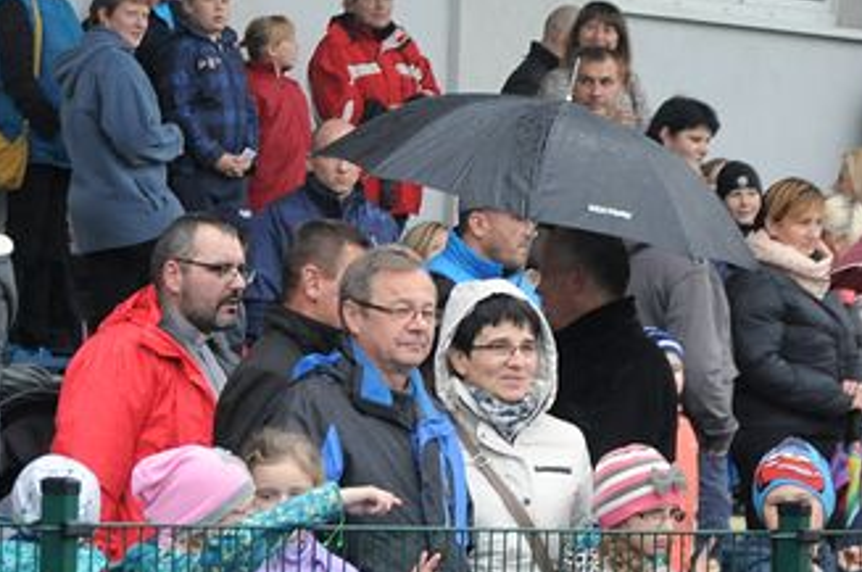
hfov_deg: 7.6
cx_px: 414
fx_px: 6527
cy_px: 565
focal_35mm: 273
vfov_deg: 5.0
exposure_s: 1/250
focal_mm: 70
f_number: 5.3
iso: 1000
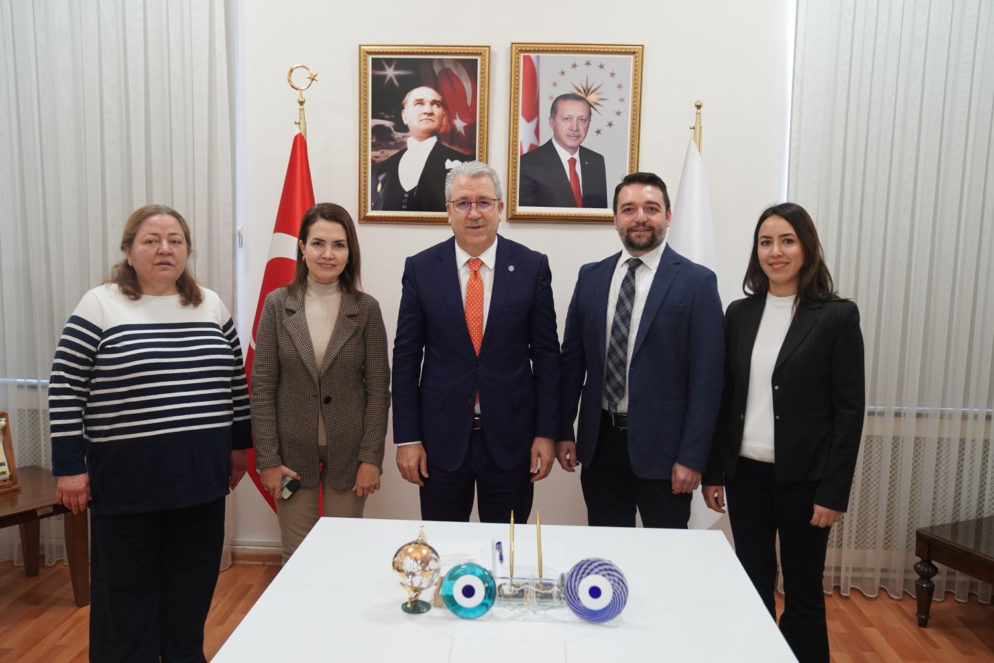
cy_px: 332
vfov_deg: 41.1
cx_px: 497
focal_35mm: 32
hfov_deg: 58.7
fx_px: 883
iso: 2000
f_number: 3.5
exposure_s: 1/125
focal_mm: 32
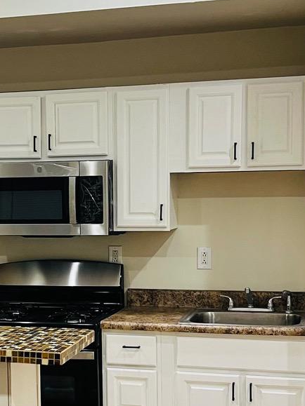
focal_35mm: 69
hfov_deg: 21.1
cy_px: 269
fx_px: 811
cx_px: 67
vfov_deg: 28.0
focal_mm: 5.7
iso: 100
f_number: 1.5
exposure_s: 1/60
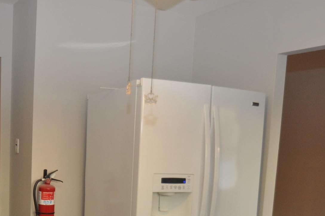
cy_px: 203
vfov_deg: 25.4
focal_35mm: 51
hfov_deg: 38.7
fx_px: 460
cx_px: 124
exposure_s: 1/60
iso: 560
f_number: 4.2
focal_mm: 18
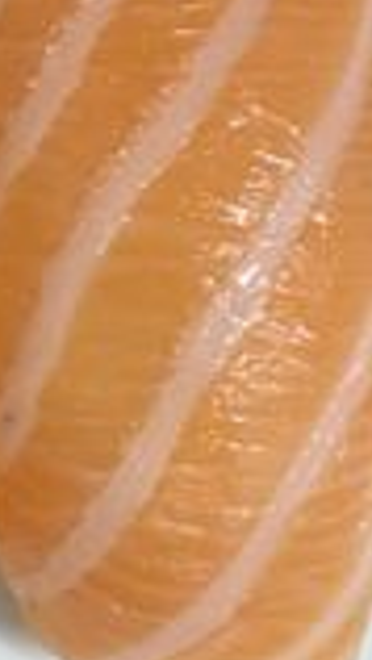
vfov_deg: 24.8
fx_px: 1489
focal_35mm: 85
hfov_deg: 14.0
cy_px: 175
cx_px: -25
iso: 100
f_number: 2.2
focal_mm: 4.15
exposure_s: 1/17
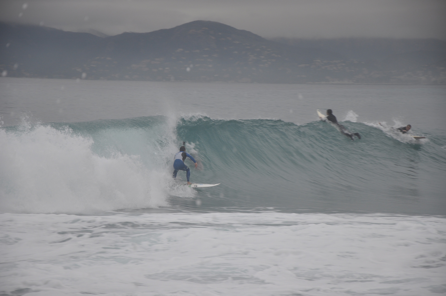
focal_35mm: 138
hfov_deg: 14.9
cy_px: 148
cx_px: 223
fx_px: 1708
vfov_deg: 9.9
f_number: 5.6
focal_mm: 92
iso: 200
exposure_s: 1/125
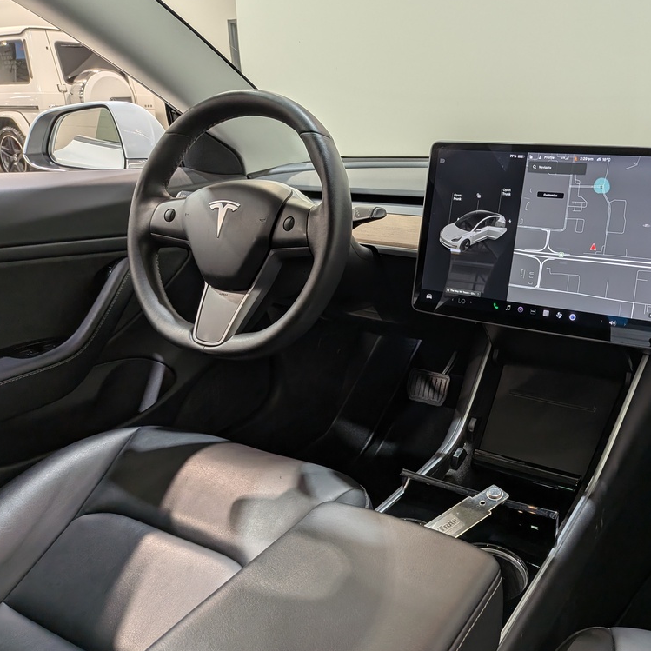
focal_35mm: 29
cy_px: 324
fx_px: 617
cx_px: 435
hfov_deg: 54.5
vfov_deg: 55.6
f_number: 1.7
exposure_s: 1/123
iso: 28
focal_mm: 4.53
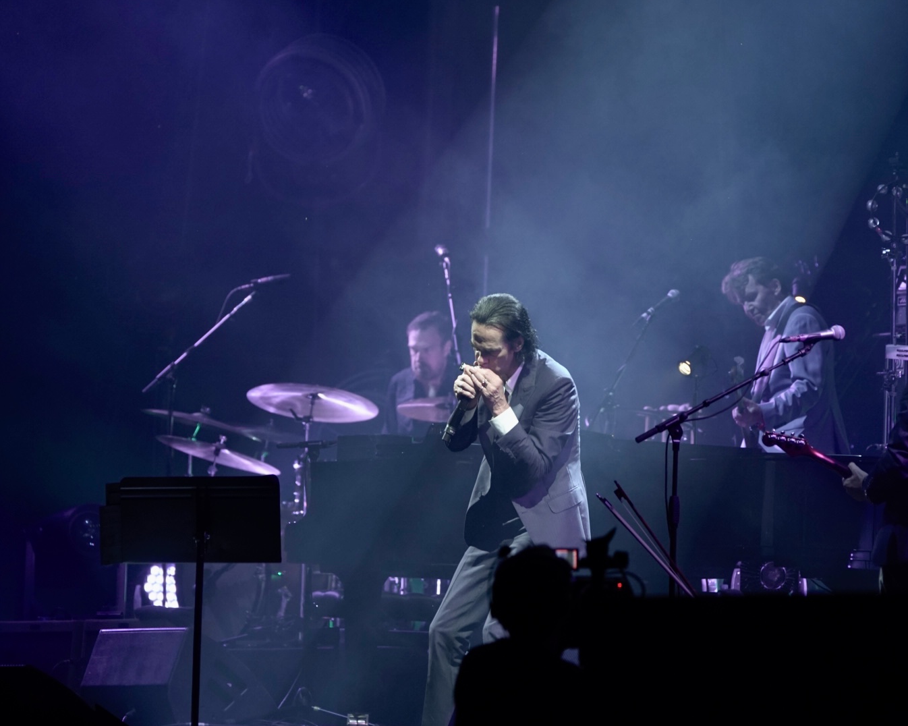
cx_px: 480
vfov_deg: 5.5
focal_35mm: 282
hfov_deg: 6.9
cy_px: 363
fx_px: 7576
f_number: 5.6
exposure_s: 1/200
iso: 1600
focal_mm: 250
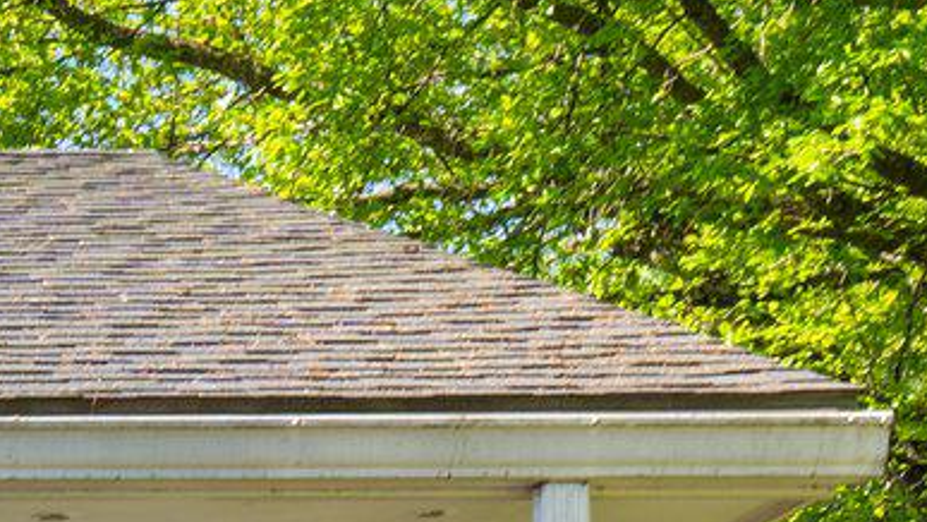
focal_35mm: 194
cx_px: -755
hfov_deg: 10.4
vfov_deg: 5.9
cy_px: 1486
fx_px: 4770
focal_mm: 35
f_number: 11
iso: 250
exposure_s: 1/80
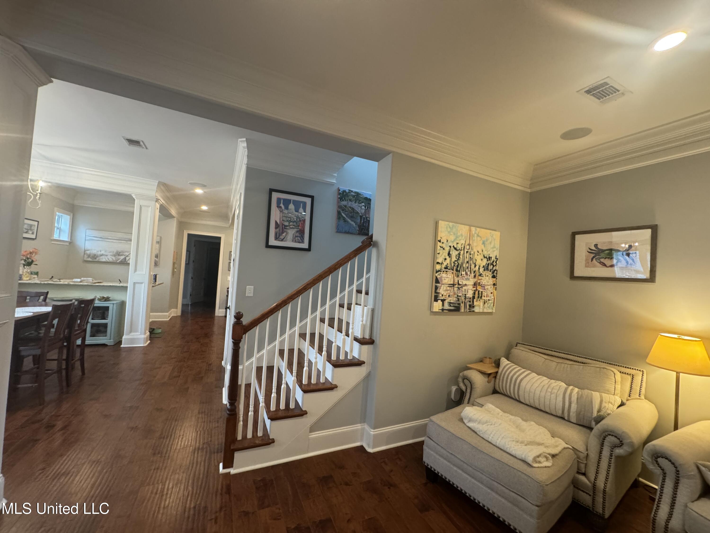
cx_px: 355
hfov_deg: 102.1
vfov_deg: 85.7
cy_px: 266
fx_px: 287
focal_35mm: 14
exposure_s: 1/59
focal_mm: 2.22
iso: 320
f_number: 2.2
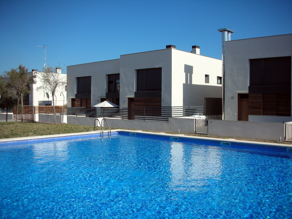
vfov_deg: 40.7
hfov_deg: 52.6
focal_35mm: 35
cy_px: 110
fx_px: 295
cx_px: 146
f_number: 8.5
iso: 50
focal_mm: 5.8
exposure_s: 1/128
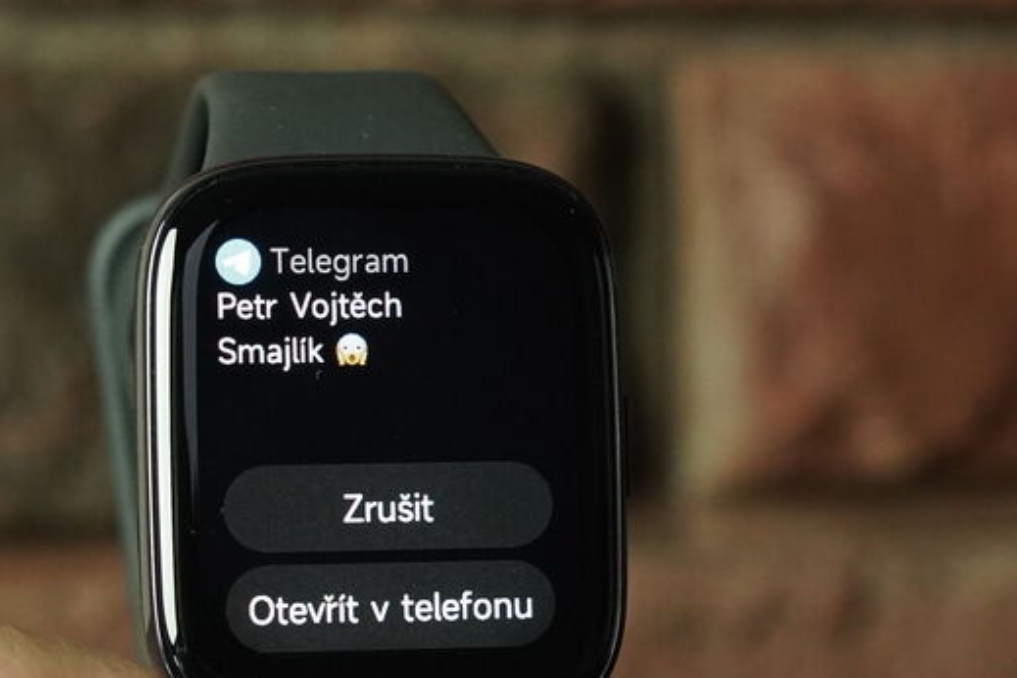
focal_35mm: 111
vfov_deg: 12.3
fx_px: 3136
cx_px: 389
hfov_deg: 18.4
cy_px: 517
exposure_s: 1/200
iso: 5000
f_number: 7.1
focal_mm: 60
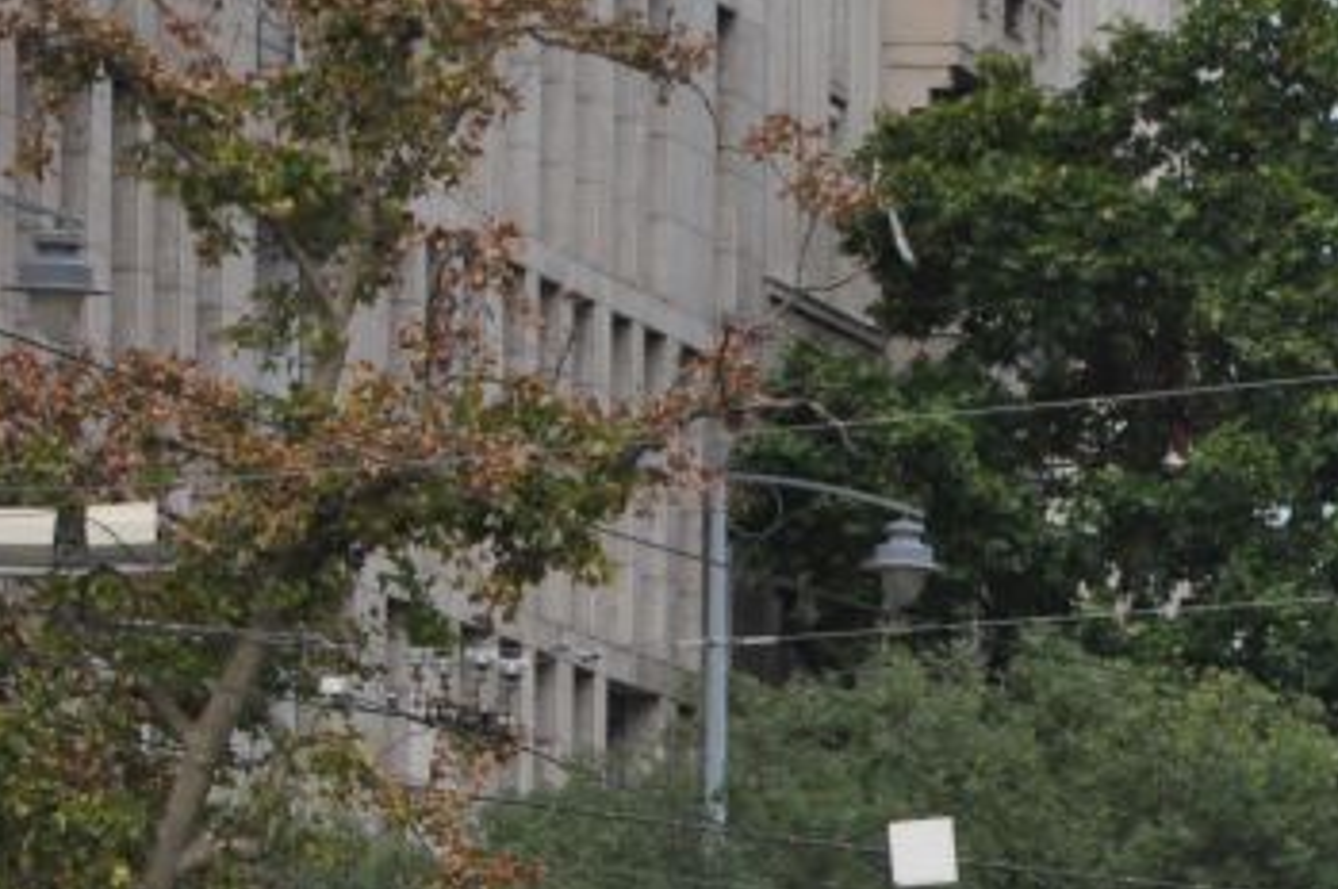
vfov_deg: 2.8
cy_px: 1295
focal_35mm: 484
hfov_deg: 4.3
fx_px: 17954
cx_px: 1311
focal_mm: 105
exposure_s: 1/500
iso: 1250
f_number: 5.6
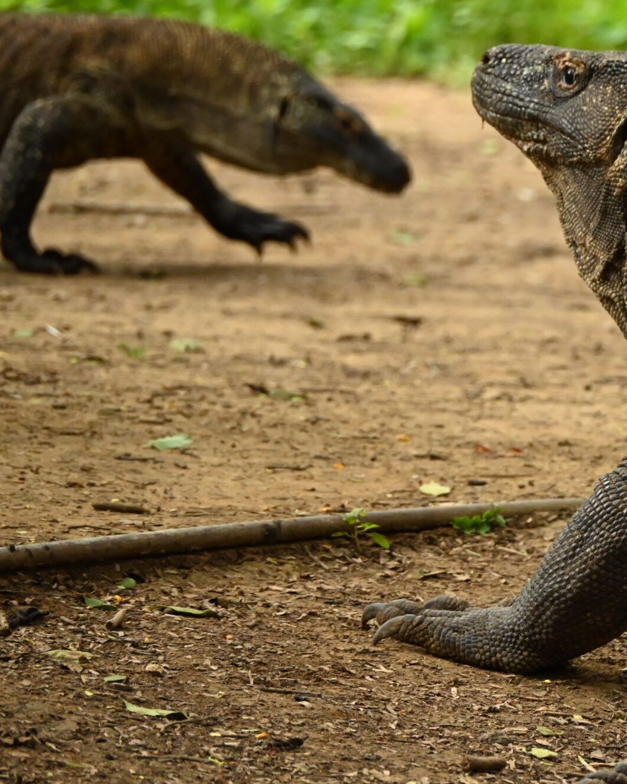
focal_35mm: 722
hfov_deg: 2.1
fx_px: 16753
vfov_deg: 2.7
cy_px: 368
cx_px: 716
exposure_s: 1/400
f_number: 8
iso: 4000
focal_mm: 400
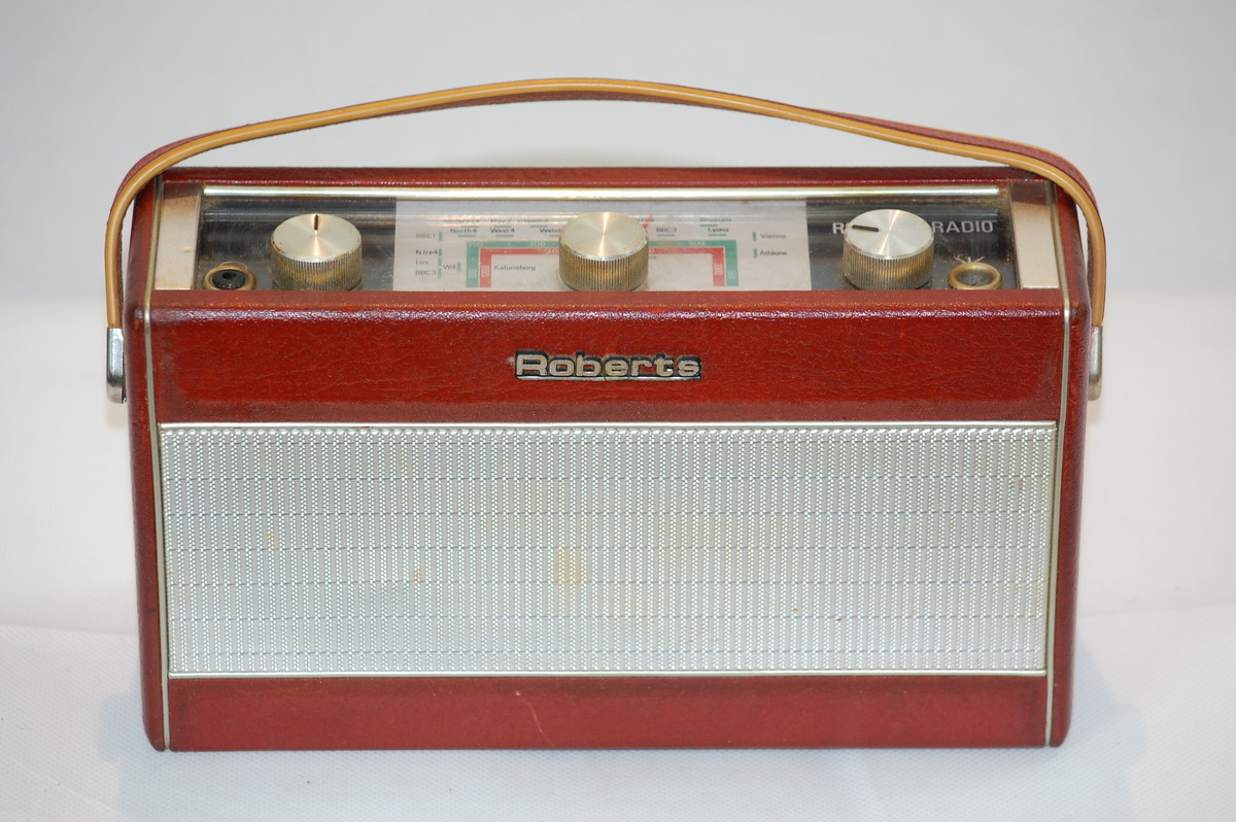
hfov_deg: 13.7
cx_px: 618
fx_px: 5146
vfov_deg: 9.1
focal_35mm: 150
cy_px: 411
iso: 400
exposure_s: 1/60
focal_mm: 100
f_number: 5
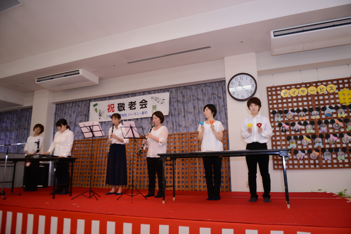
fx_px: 234
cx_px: 176
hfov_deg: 73.7
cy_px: 117
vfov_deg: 53.1
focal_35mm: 24
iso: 1000
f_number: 2.8
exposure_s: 1/200
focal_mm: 24
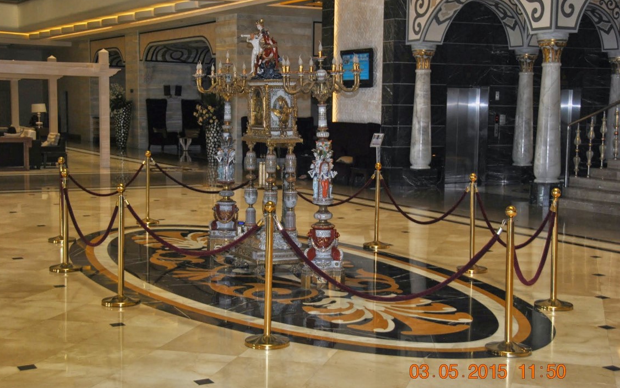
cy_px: 192
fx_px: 896
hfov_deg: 38.2
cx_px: 310
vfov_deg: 24.4
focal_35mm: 53
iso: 200
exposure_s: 1/60
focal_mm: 34
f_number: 4.2
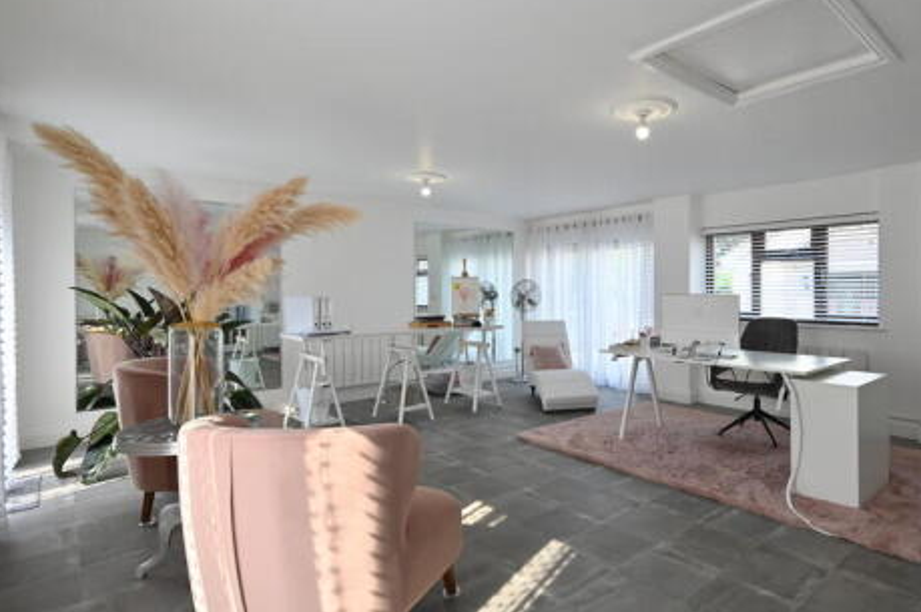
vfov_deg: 61.8
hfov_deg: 82.9
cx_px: 556
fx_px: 511
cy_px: 295
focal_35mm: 20
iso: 400
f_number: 8
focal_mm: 14
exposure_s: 1/100
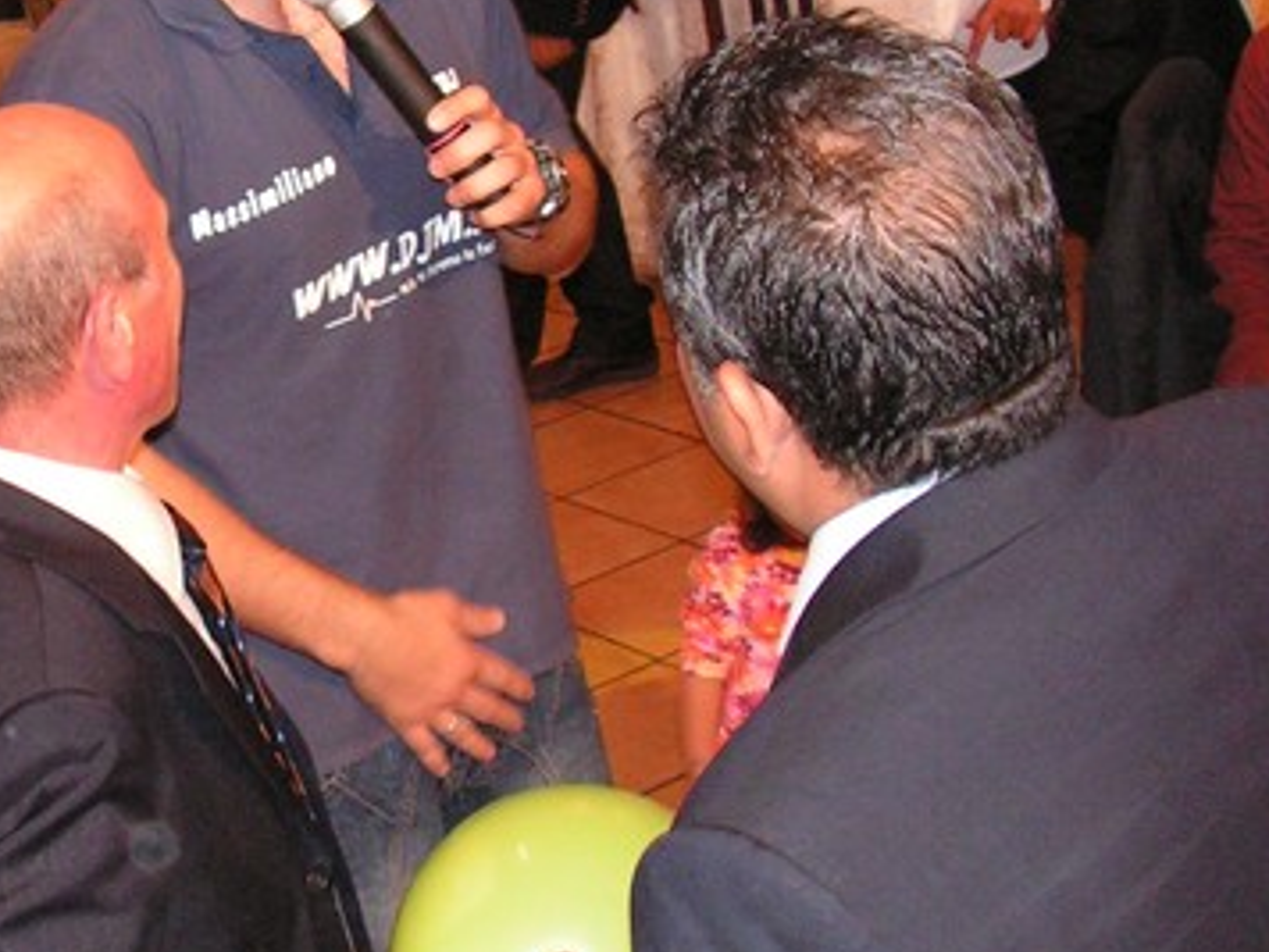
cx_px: 246
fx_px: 2969
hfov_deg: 23.7
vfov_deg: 18.2
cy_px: 474
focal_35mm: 81
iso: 200
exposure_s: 1/40
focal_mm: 6
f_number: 3.2
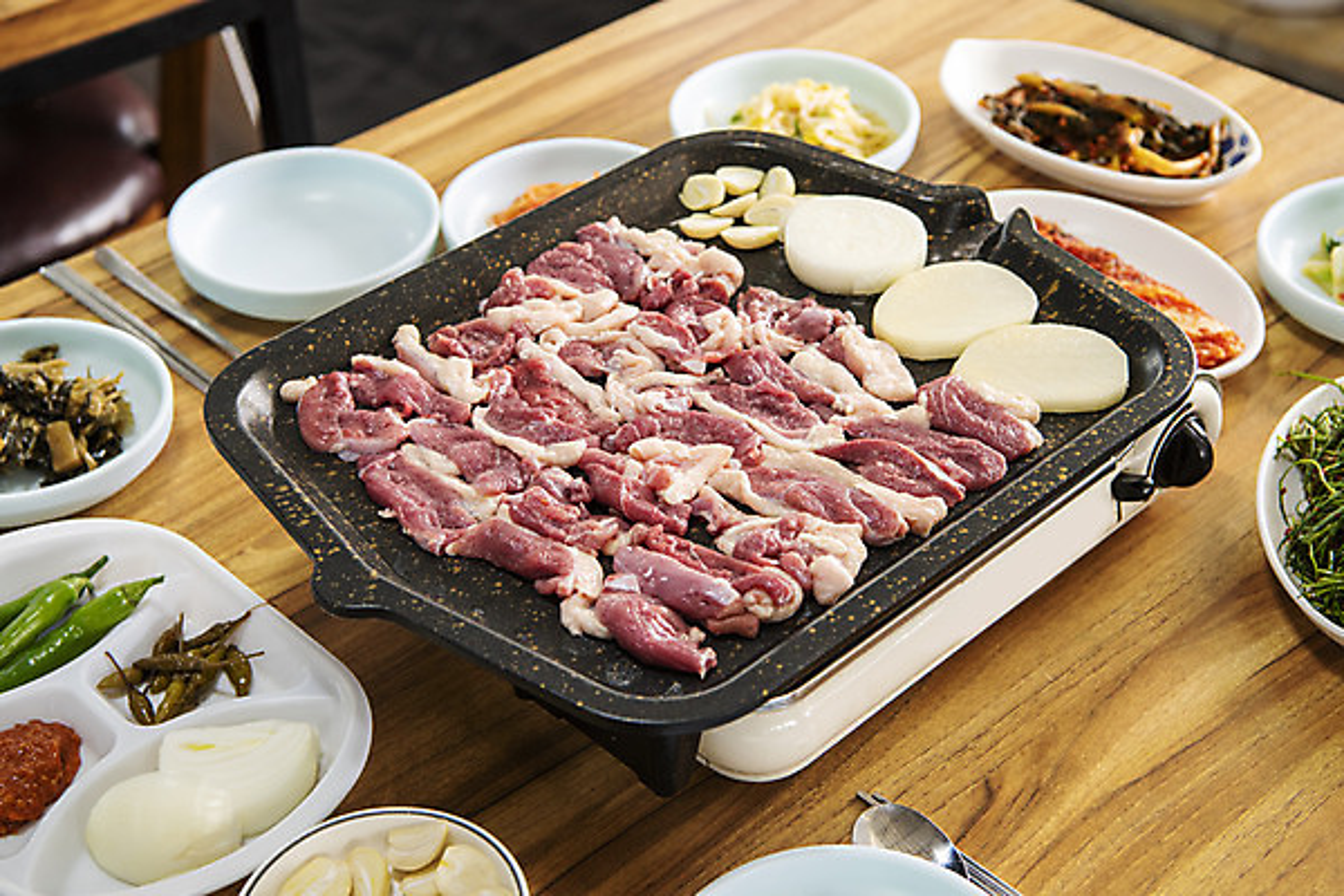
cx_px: 672
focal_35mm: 58
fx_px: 2165
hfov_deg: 34.5
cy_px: 448
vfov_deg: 23.4
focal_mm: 58
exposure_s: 1/80
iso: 800
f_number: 5.6
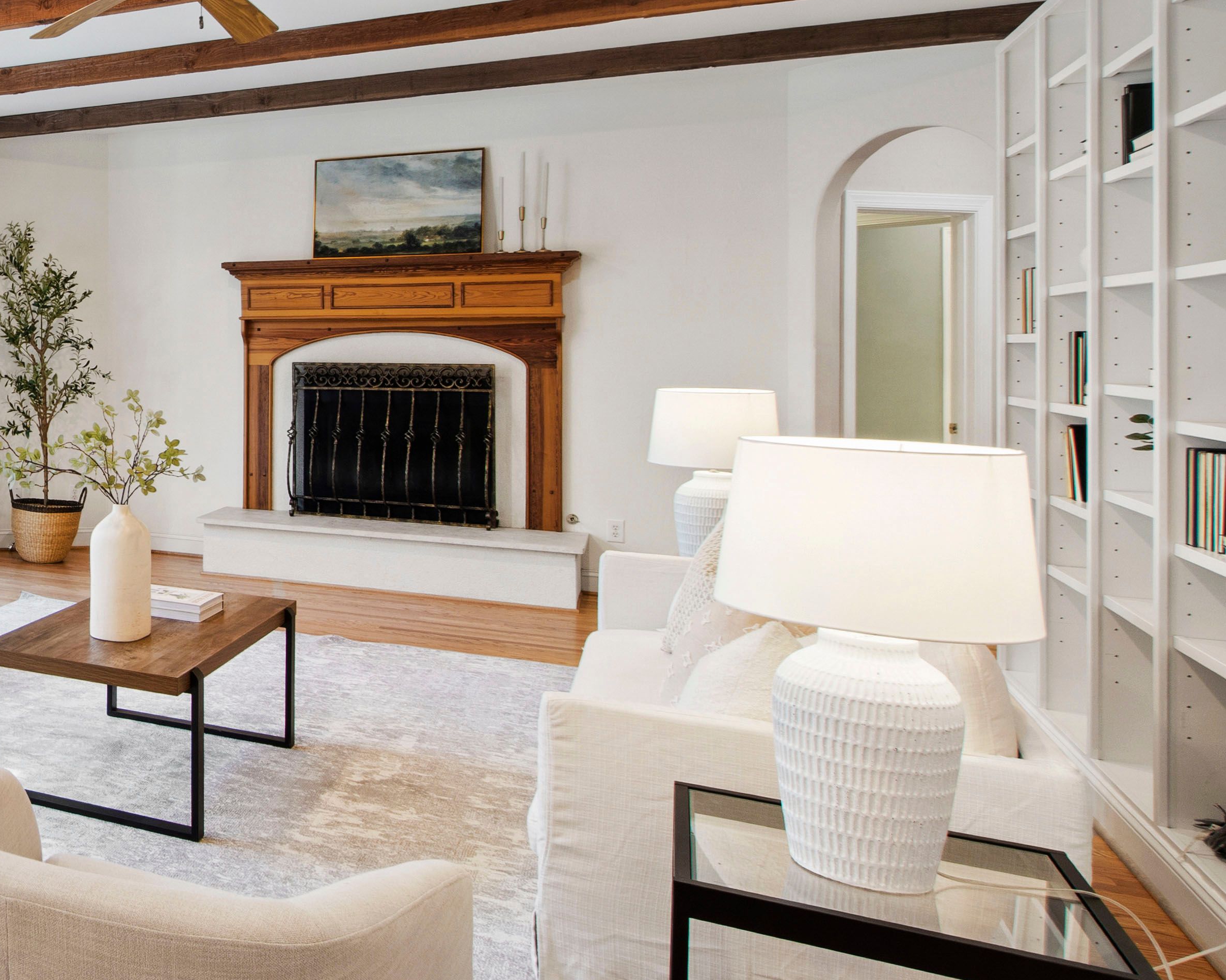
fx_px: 1197
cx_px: -136
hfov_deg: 42.2
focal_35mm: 33
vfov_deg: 43.9
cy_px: 322
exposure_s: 1/1.67
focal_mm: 10
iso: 100
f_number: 8
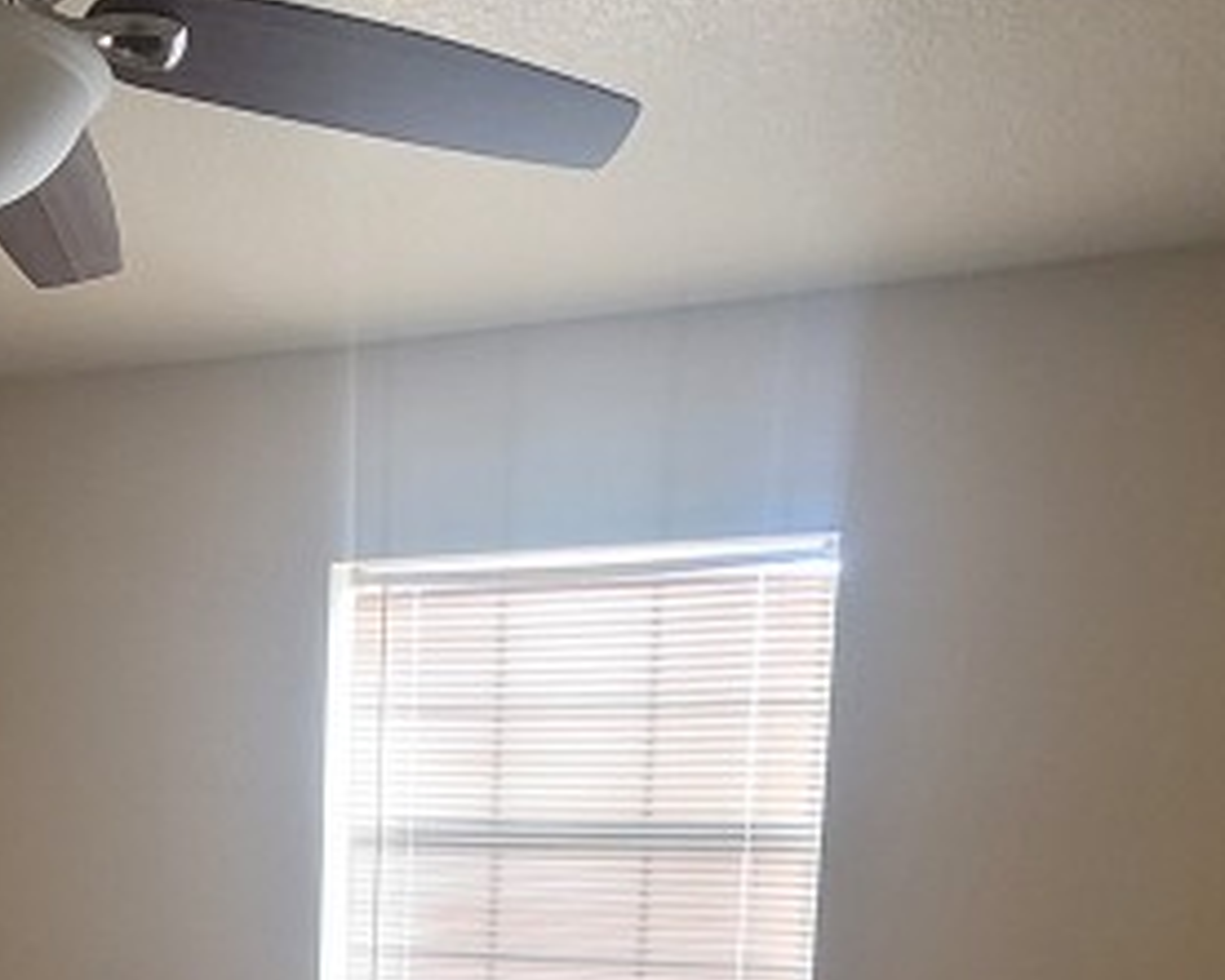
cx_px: 404
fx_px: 1705
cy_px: 1246
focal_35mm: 47
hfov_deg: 39.1
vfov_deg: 27.3
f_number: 2.2
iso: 320
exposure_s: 1/59
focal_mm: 2.2
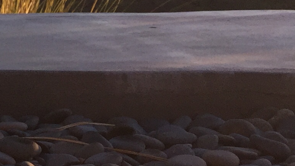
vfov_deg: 9.0
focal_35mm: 134
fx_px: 1048
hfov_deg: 13.4
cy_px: -14
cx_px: -322
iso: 32
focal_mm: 4.15
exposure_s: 1/659
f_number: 2.2
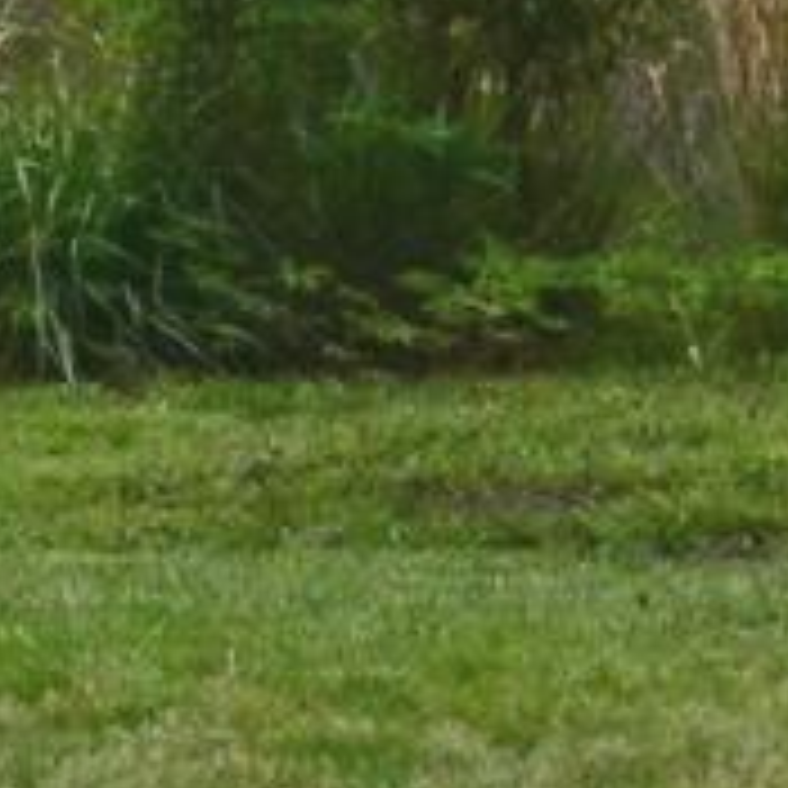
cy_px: -146
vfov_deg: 3.9
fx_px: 11512
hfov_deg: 3.7
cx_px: -2720
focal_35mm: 447
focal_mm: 30
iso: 400
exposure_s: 1/320
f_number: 10
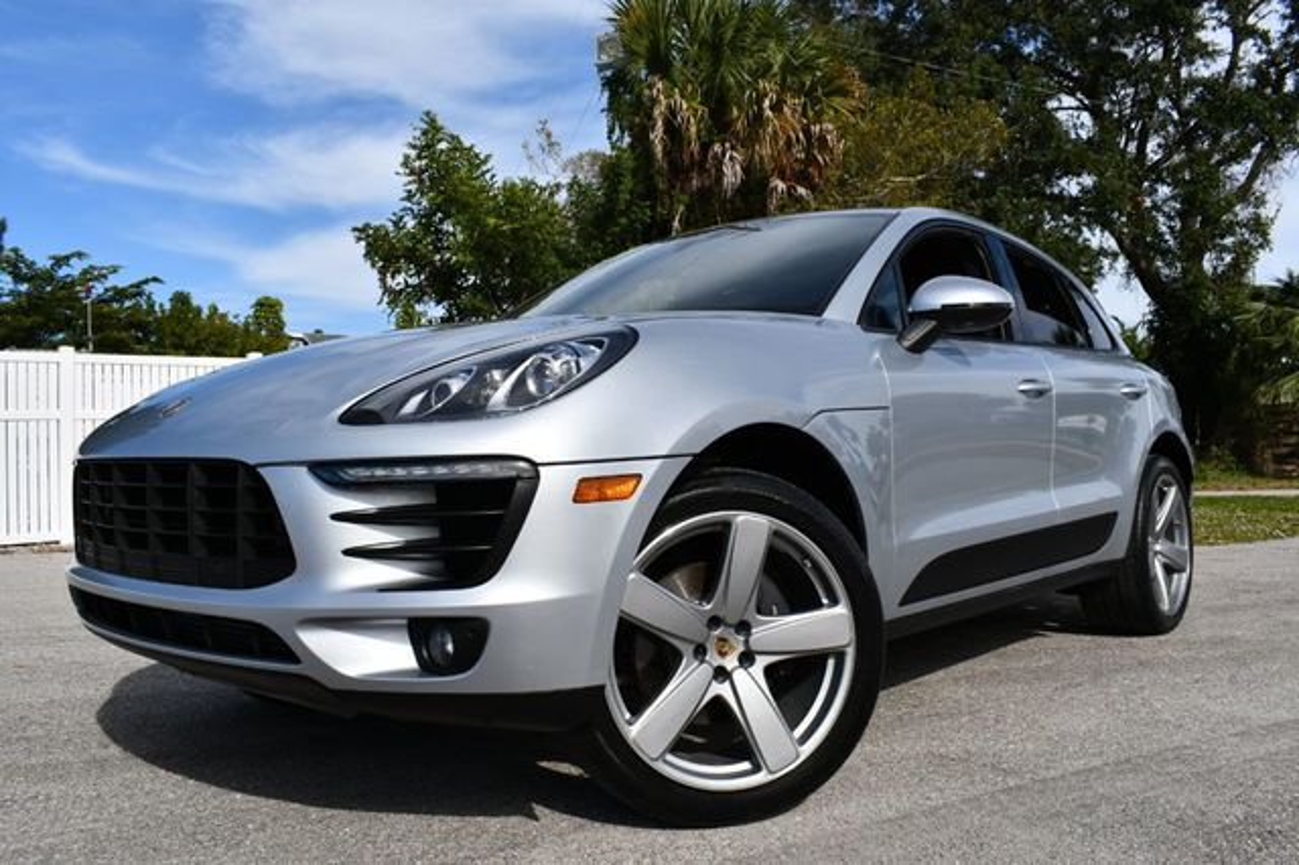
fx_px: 1082
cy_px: 432
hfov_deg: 62.0
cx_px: 650
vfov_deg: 43.6
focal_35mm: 30
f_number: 9
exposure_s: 1/320
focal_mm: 20
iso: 100
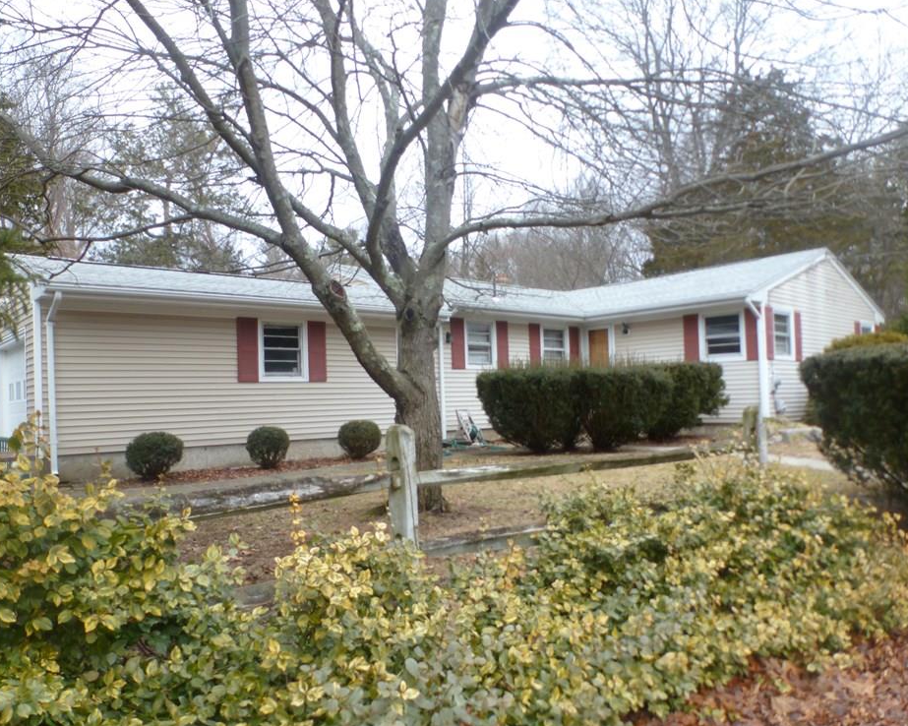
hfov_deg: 66.0
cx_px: 459
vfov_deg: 54.9
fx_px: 699
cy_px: 368
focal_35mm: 26
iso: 100
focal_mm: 4.3
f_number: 3.3
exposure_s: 1/100
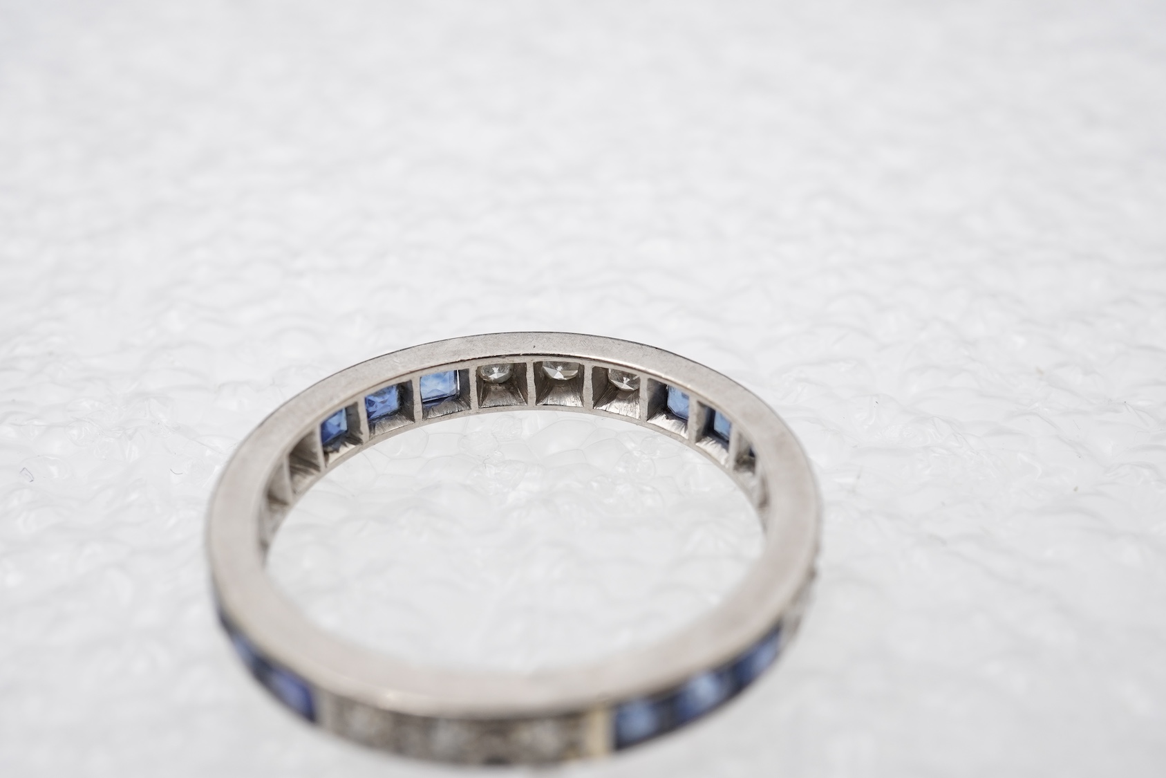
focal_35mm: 45
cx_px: 583
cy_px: 389
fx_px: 1458
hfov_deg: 43.6
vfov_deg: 29.9
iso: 400
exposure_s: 1/125
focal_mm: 30
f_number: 18
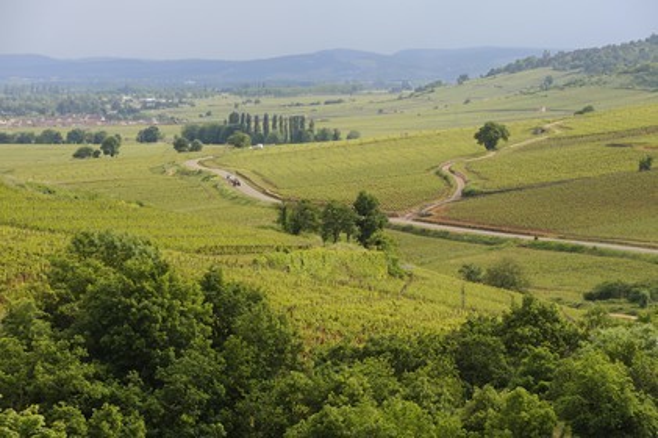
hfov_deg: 10.3
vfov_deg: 6.9
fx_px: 3653
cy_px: 219
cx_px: 329
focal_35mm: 200
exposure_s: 1/250
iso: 200
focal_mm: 200
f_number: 8
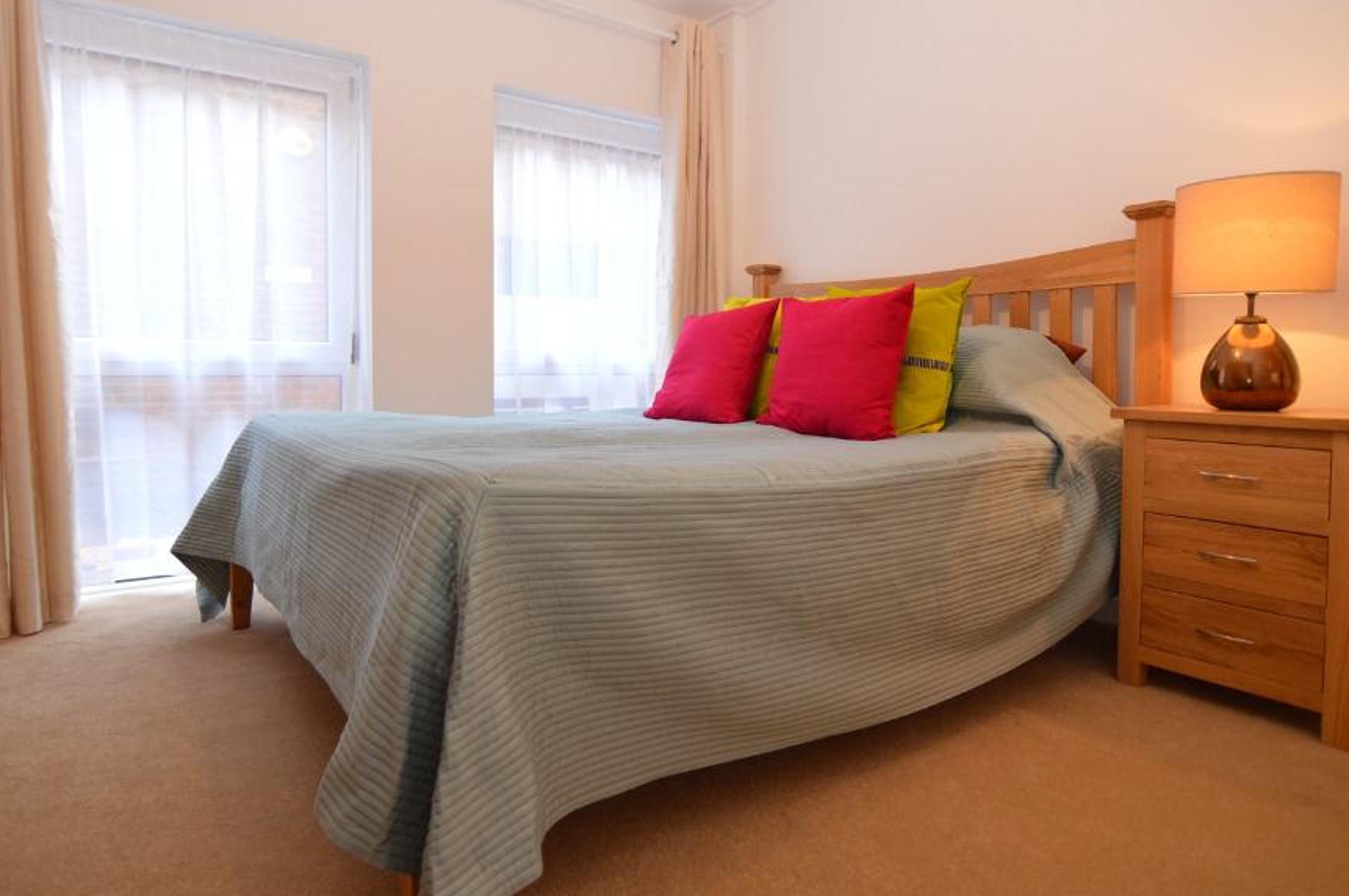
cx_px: 643
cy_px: 395
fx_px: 734
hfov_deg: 85.1
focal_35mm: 20
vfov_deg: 62.7
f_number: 3.2
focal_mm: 11
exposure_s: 1/60
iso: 400
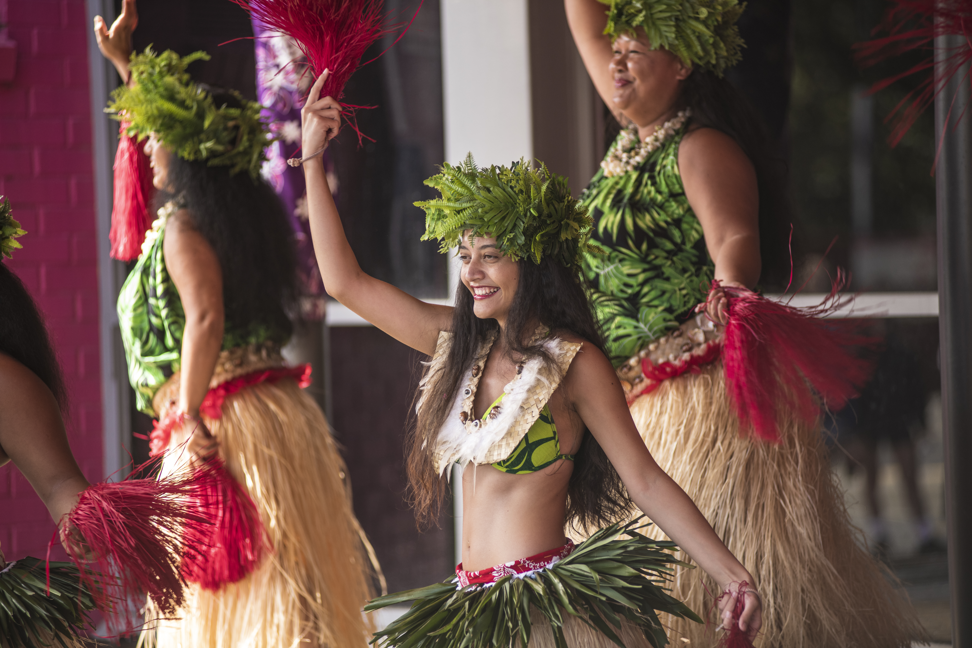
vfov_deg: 8.1
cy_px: 324
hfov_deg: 12.1
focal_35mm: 170
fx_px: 4590
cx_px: 486
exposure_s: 1/640
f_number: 2.8
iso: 400
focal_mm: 170
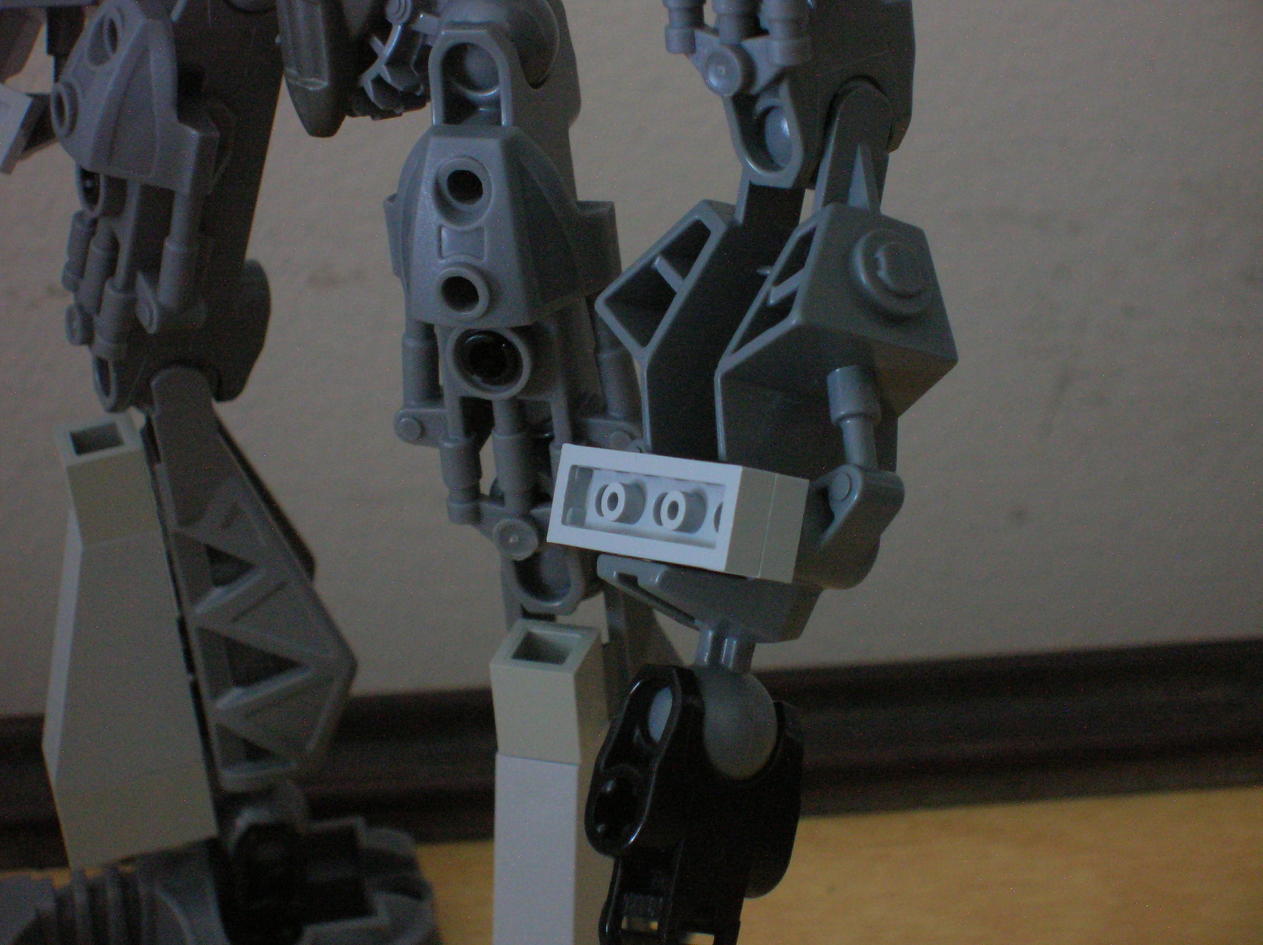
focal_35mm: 102
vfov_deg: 14.5
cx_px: 632
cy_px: 472
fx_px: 3718
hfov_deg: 19.3
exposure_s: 2
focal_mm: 17.1
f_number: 4.9
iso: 200
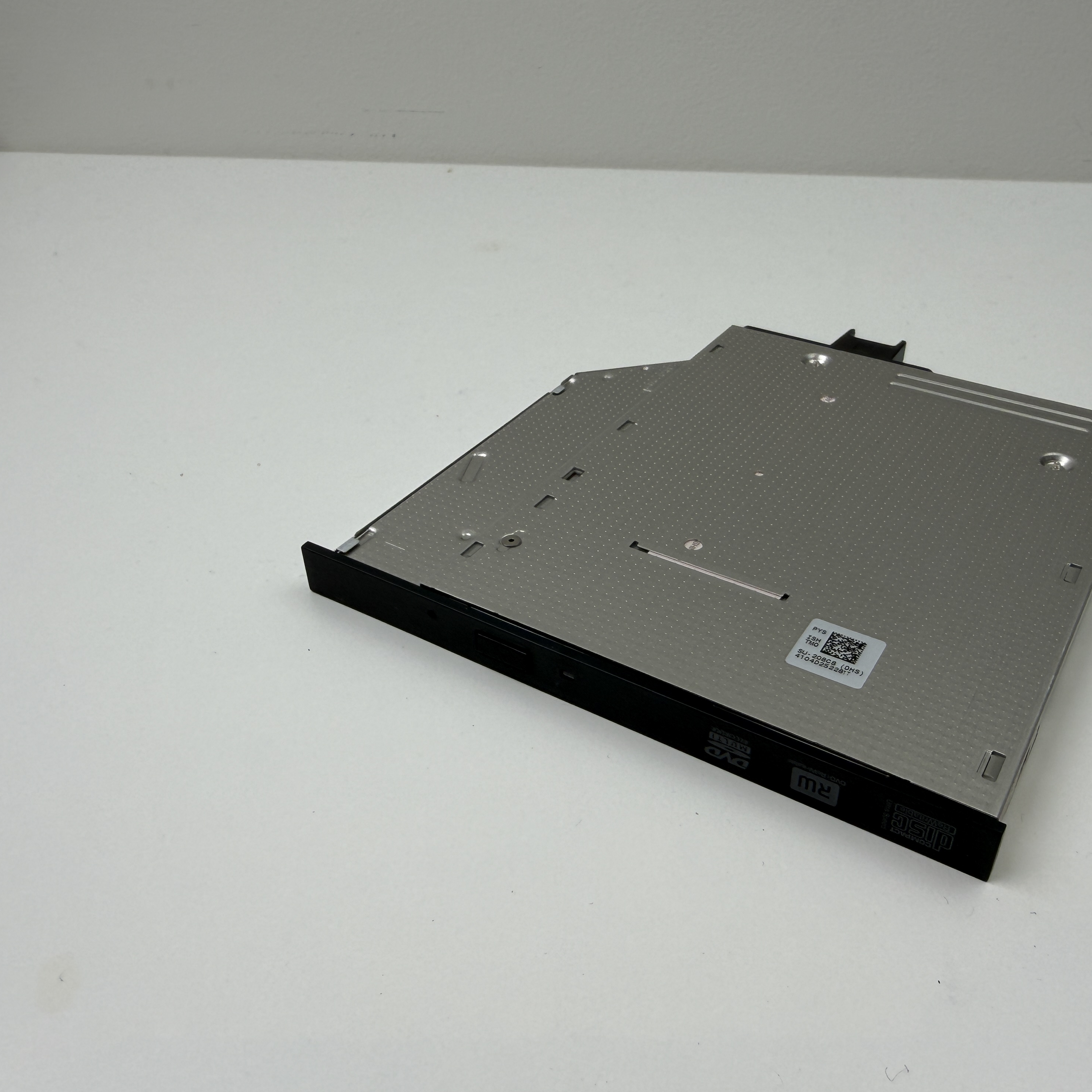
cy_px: 553
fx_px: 1035
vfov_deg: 55.6
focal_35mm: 29
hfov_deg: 55.1
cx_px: 666
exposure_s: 1/384
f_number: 2.2
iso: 50
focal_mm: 2.22
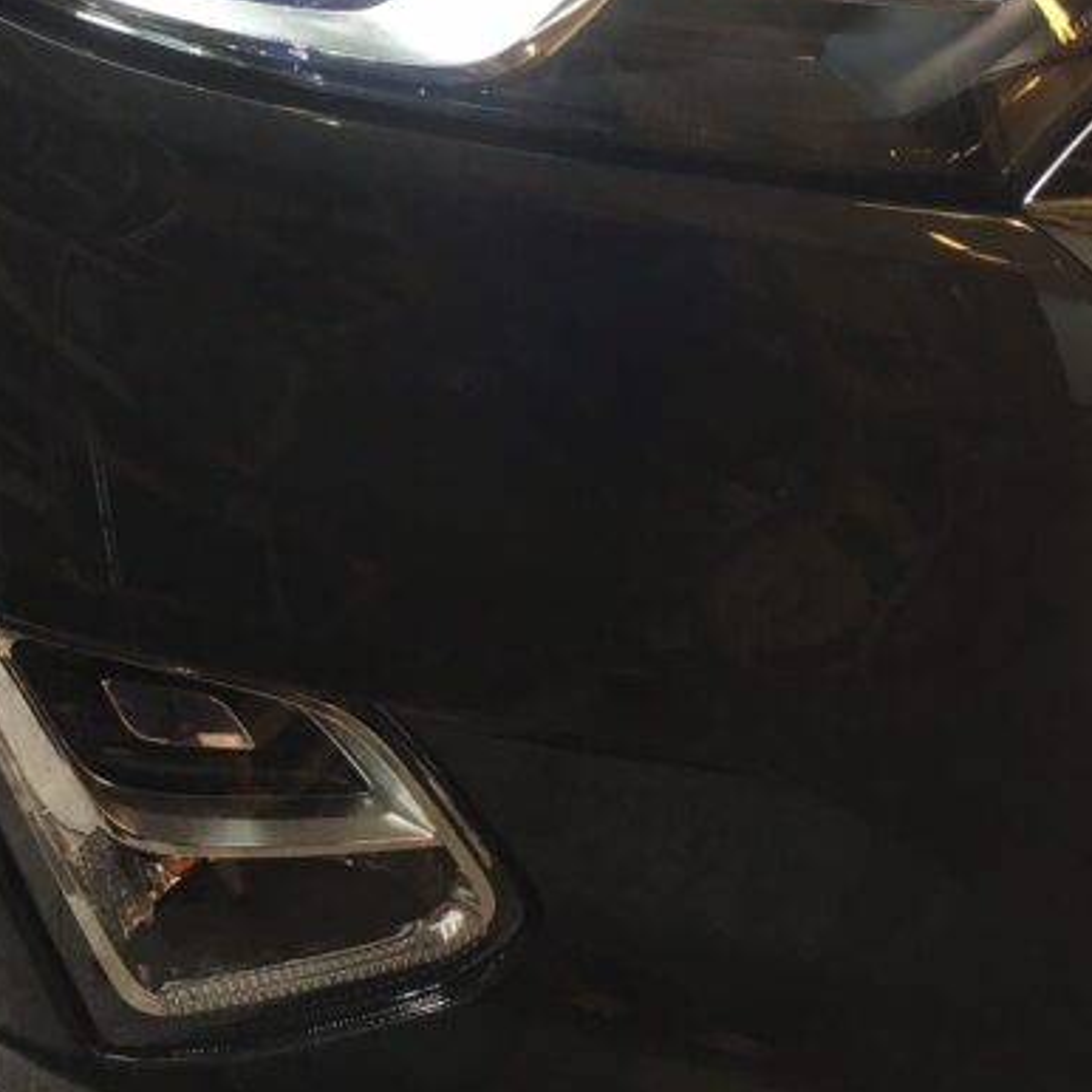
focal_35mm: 62
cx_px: 521
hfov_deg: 27.7
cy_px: 154
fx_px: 2213
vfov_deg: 27.0
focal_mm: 4.15
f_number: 2.2
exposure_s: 1/30
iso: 32
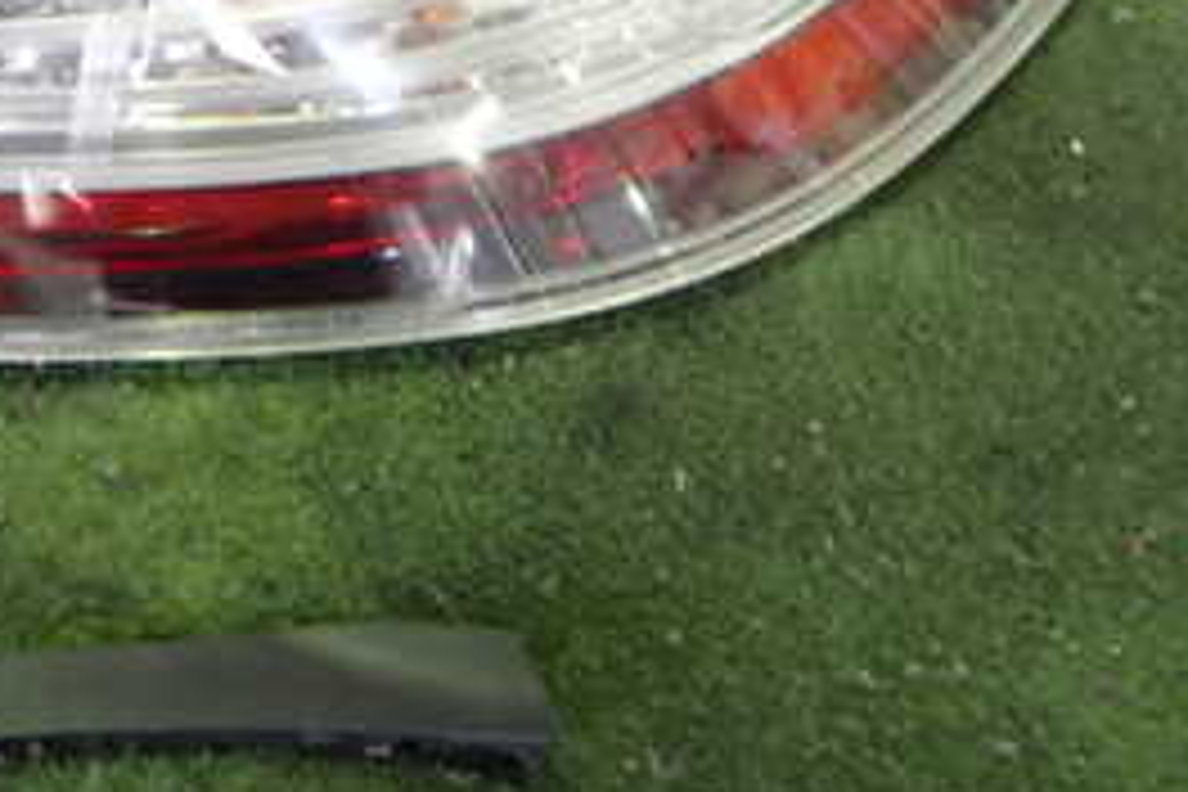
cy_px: -45
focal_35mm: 71
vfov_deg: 18.6
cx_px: 166
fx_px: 2343
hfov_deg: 27.6
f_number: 2.3
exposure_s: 1/30
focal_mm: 5.4
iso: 400
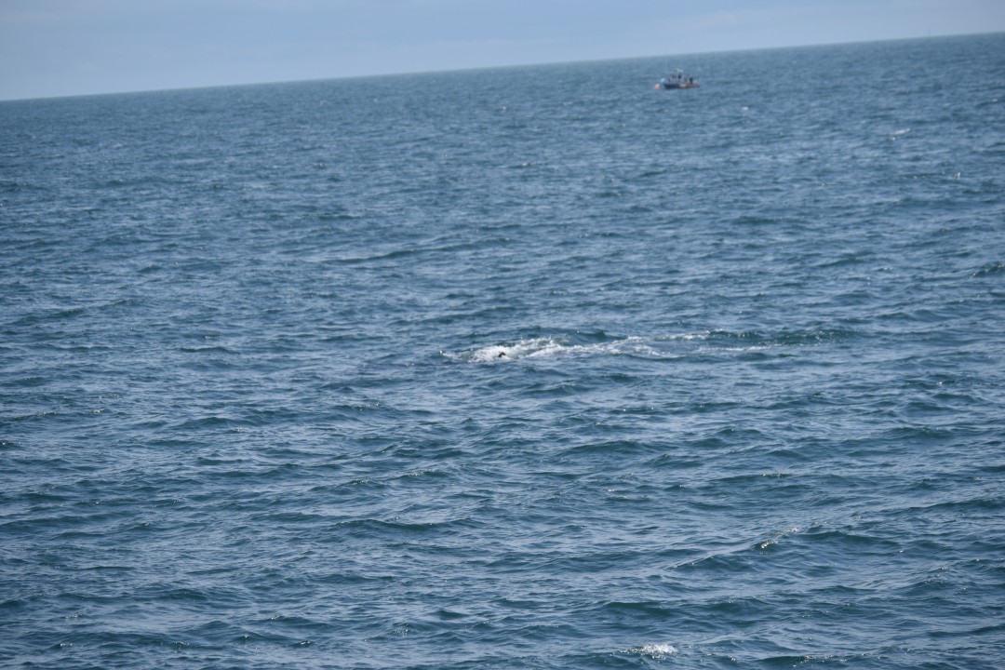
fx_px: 5443
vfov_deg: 7.0
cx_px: 502
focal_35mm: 195
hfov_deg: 10.5
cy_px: 335
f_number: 5.6
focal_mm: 130
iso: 200
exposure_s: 1/1600
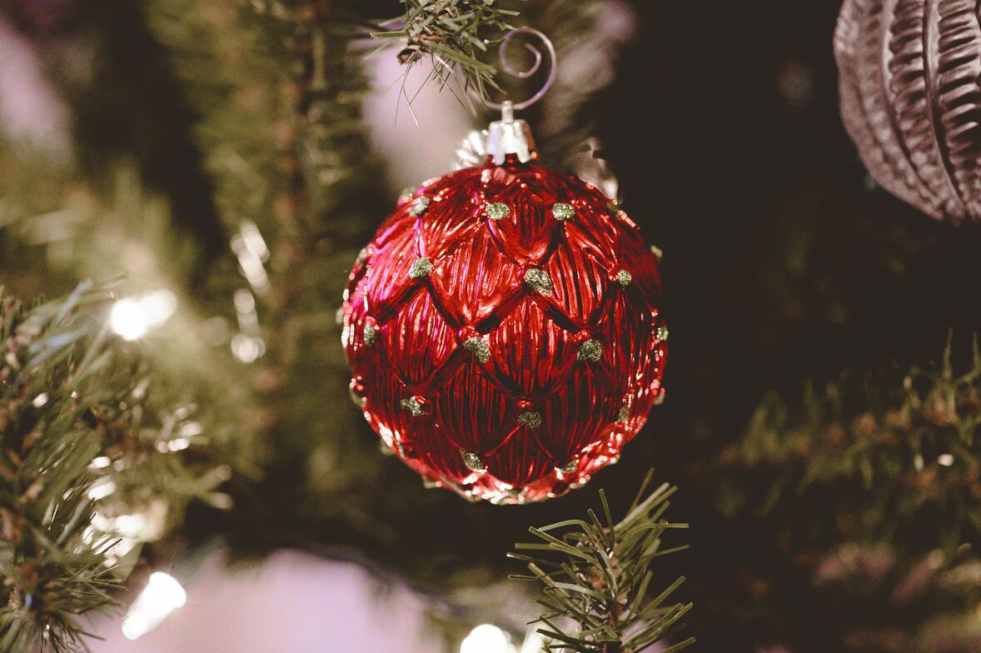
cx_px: 490
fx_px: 2723
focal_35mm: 100
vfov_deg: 13.7
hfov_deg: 20.4
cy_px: 326
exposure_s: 1/160
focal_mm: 100
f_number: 4.5
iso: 1000
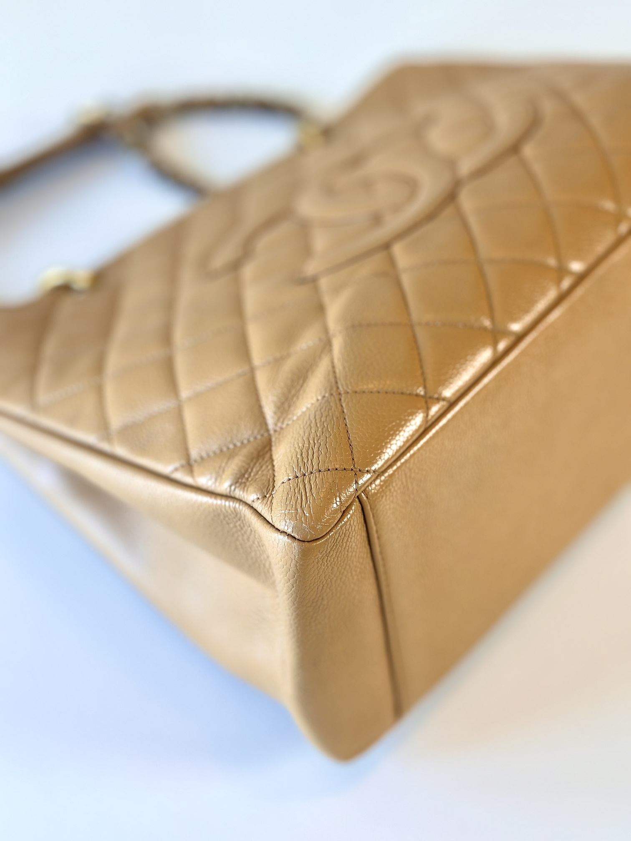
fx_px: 1167
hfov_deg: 30.3
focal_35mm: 48
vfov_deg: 39.7
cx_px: 316
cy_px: 420
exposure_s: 1/100
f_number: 1.78
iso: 100
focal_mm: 6.86
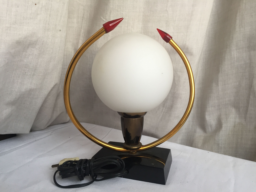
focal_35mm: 29
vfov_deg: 48.2
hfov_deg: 61.7
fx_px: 214
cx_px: 128
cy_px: 96
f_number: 2.2
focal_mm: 4.15
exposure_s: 1/33
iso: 80
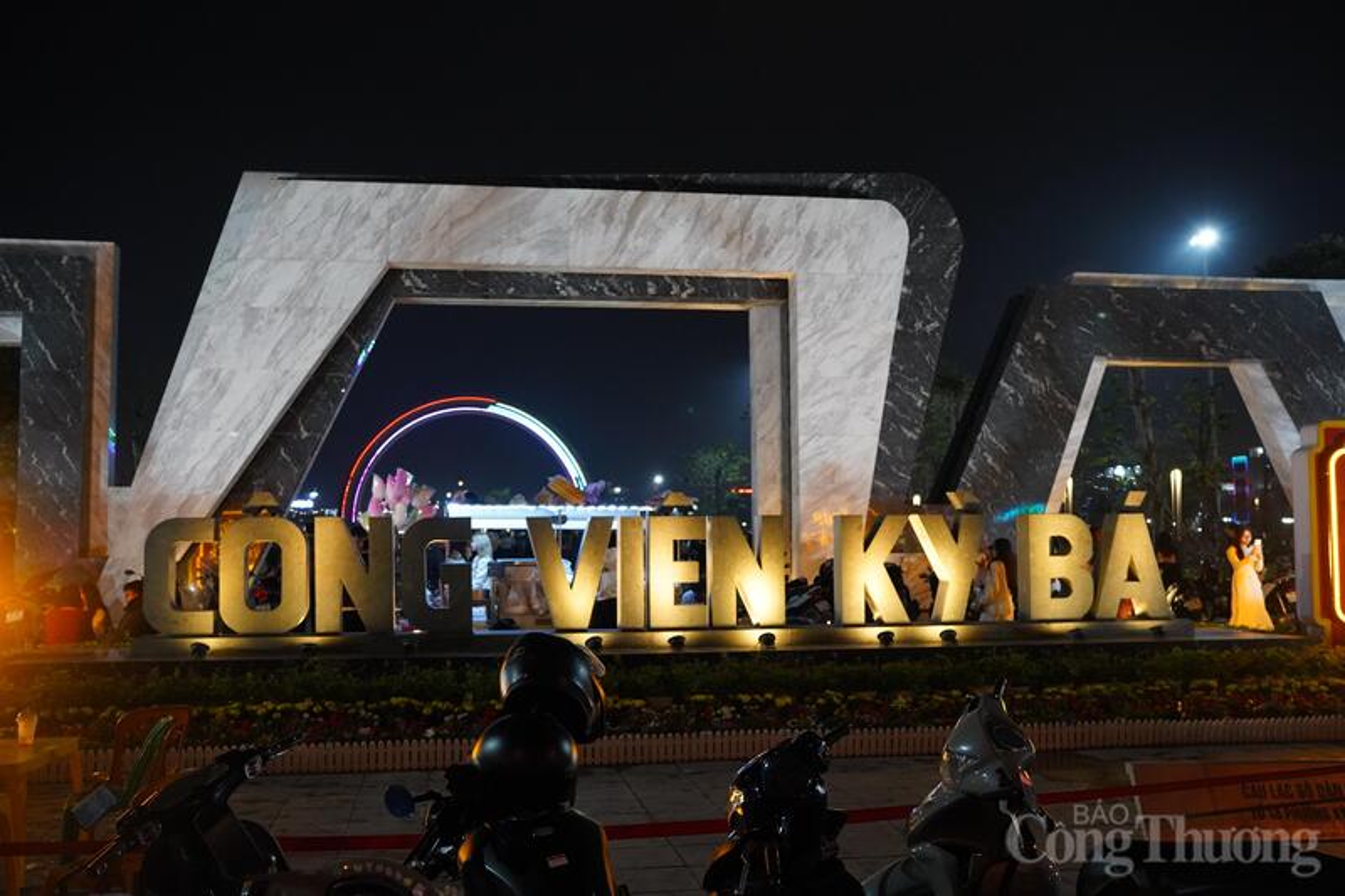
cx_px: 672
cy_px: 448
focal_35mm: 36
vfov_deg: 36.4
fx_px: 1363
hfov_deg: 52.5
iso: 5000
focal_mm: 36.5
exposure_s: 1/80
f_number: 4.5
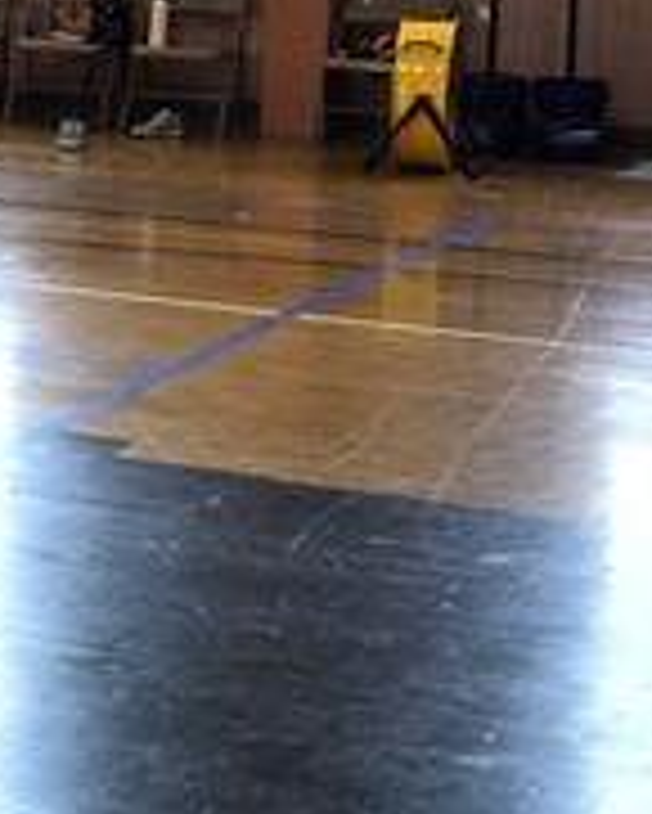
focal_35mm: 127
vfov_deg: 14.9
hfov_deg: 9.8
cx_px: -1183
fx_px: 3061
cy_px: 31
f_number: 1.8
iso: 32
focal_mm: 5.4
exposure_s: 1/120
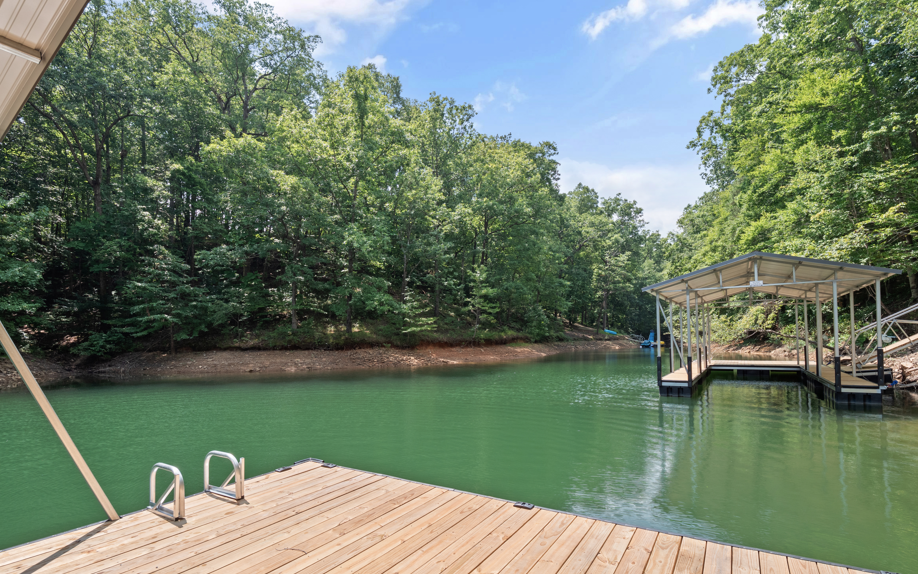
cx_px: 459
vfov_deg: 67.6
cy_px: 334
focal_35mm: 17
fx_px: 425
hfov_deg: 94.4
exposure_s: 1/200
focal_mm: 8
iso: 200
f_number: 5.6
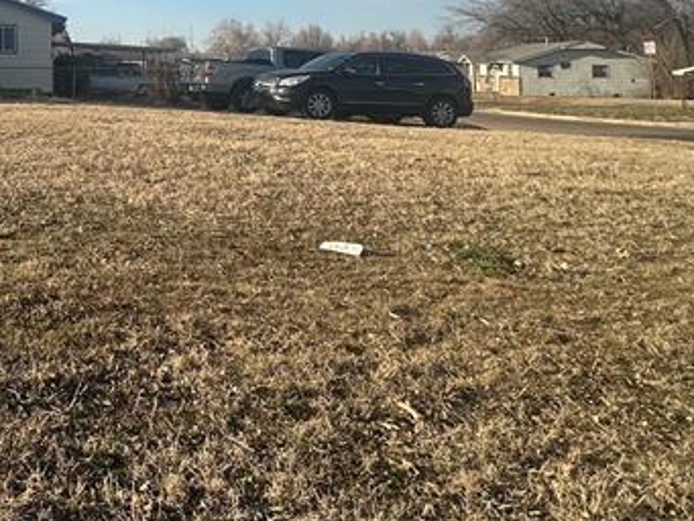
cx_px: -130
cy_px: 14
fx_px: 842
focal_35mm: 42
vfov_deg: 32.0
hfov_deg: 35.6
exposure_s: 1/1825
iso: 40
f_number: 2.2
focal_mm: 2.22
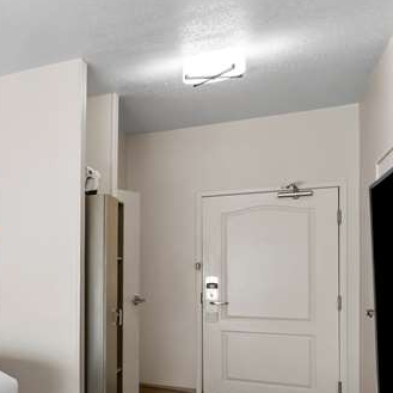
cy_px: 308
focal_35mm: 37
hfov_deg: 29.0
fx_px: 475
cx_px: -191
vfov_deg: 43.1
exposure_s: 1/6
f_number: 8
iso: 400
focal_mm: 14
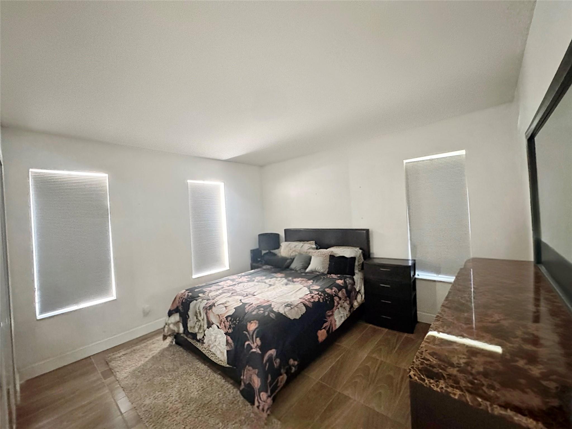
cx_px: 286
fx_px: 231
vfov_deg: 85.7
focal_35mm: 14
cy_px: 214
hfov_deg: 102.1
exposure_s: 1/60
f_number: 2.2
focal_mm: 2.22
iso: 1250
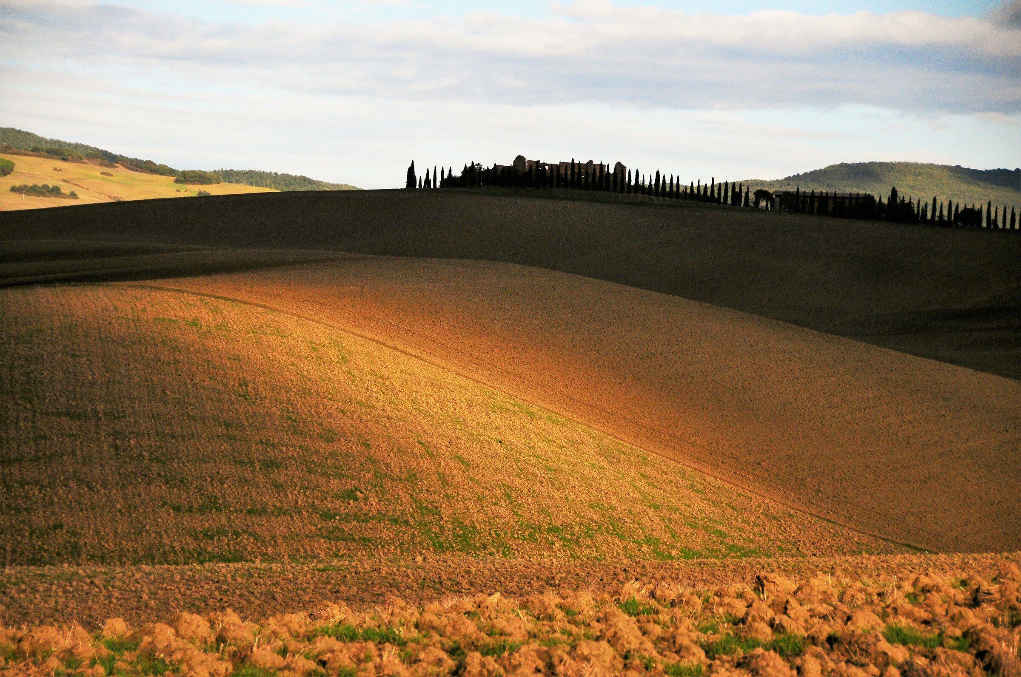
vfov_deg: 10.1
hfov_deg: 15.2
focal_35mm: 135
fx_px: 3823
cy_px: 338
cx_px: 510
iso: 500
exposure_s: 1/6400
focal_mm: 90
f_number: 5.3
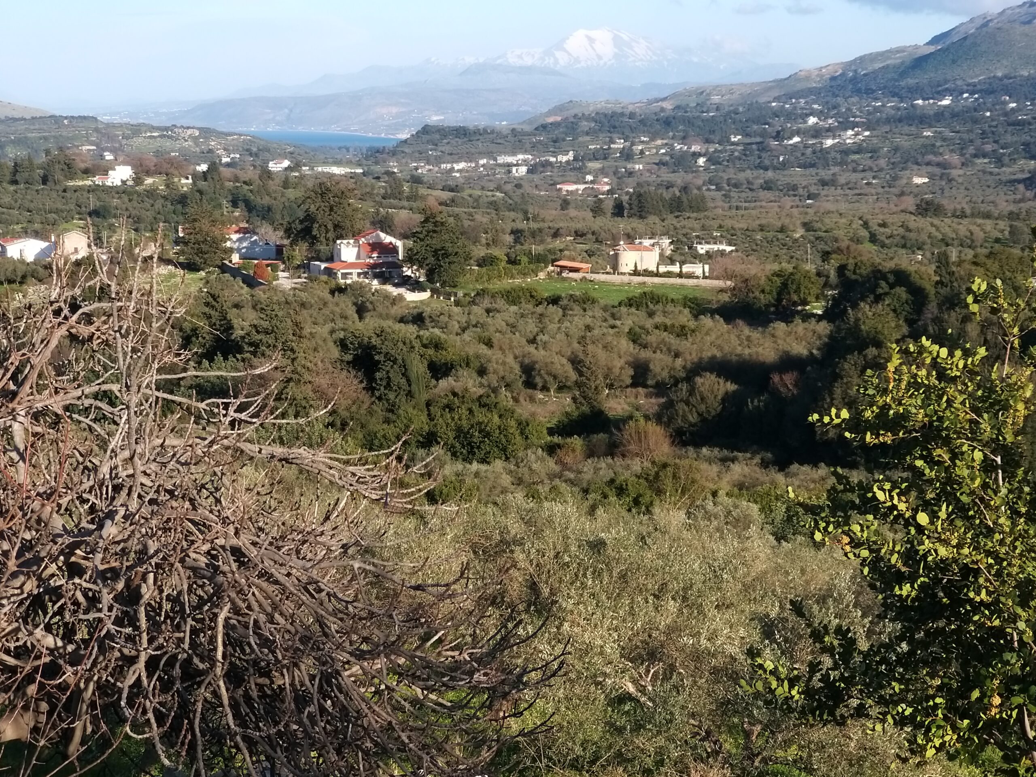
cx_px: 518
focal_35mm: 52
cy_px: 388
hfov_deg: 36.8
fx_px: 1556
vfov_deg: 28.0
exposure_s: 1/488
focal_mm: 5.54
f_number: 2.4
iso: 40
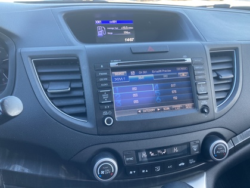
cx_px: 125
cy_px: 94
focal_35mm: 28
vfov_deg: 49.7
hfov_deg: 63.4
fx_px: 202
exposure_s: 1/75
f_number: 1.8
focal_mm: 3.99
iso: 64
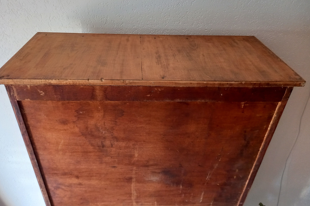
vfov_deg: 47.8
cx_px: 149
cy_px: 92
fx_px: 232
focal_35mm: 27
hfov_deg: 67.4
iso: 250
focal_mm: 4.6
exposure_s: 1/23
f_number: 2
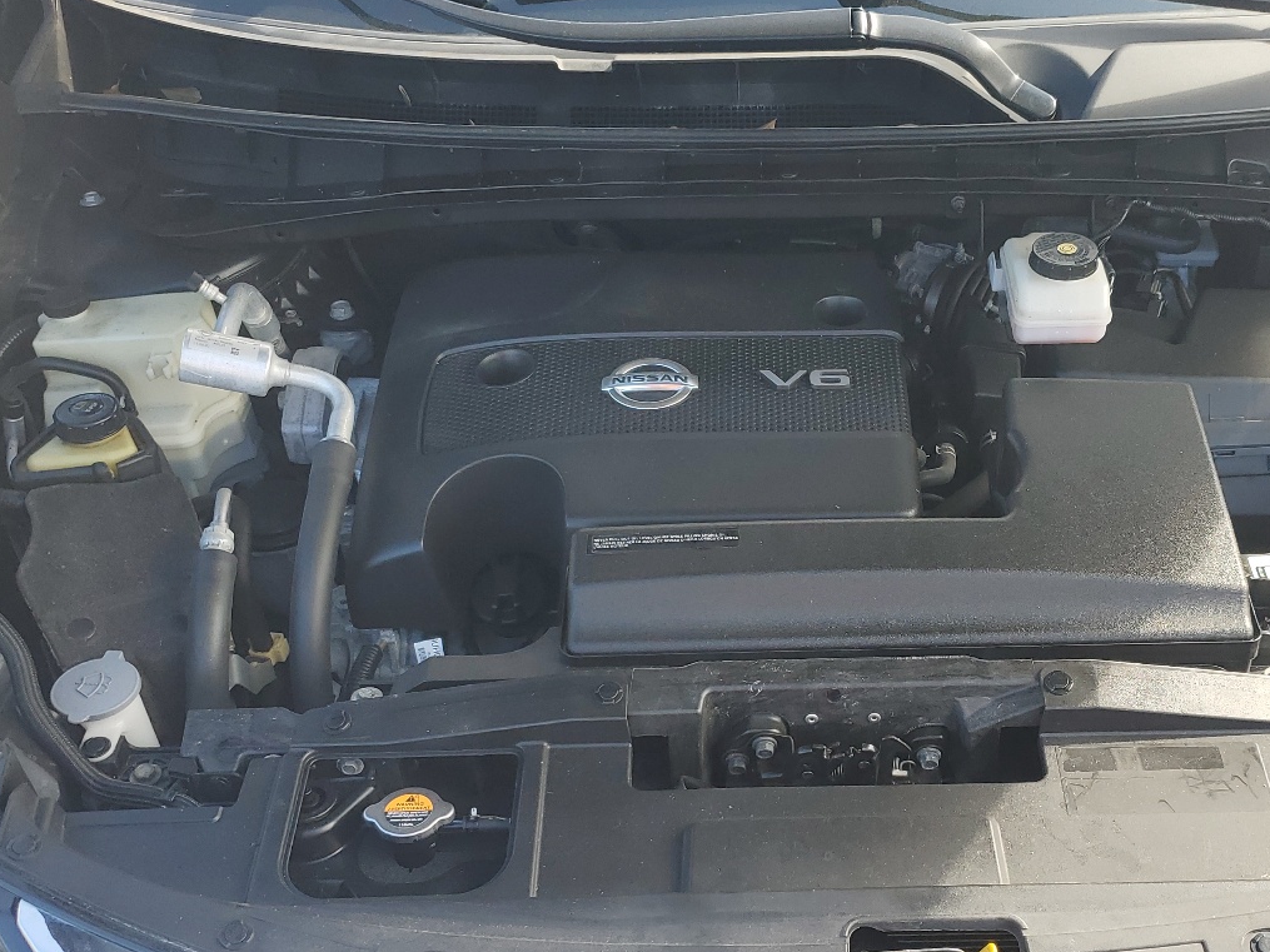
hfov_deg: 45.3
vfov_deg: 35.0
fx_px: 1504
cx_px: 806
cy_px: 583
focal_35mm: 41
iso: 50
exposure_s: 1/370
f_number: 1.5
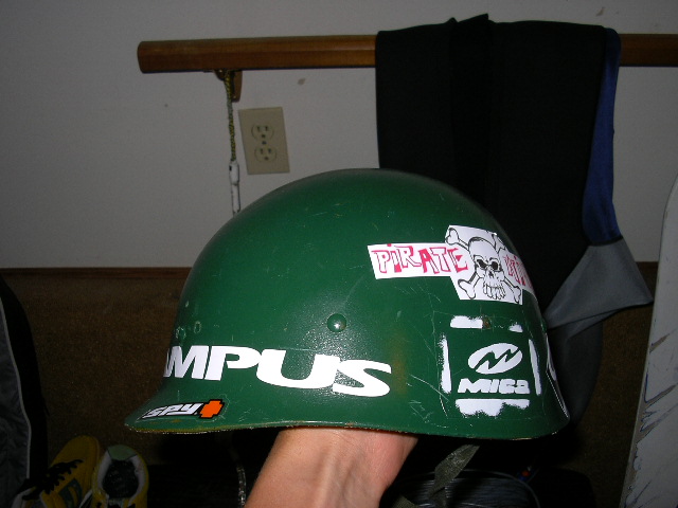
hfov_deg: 49.0
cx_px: 339
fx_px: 744
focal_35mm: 38
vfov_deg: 37.7
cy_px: 254
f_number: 4.1
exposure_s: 1/60
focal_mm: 5.8
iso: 50
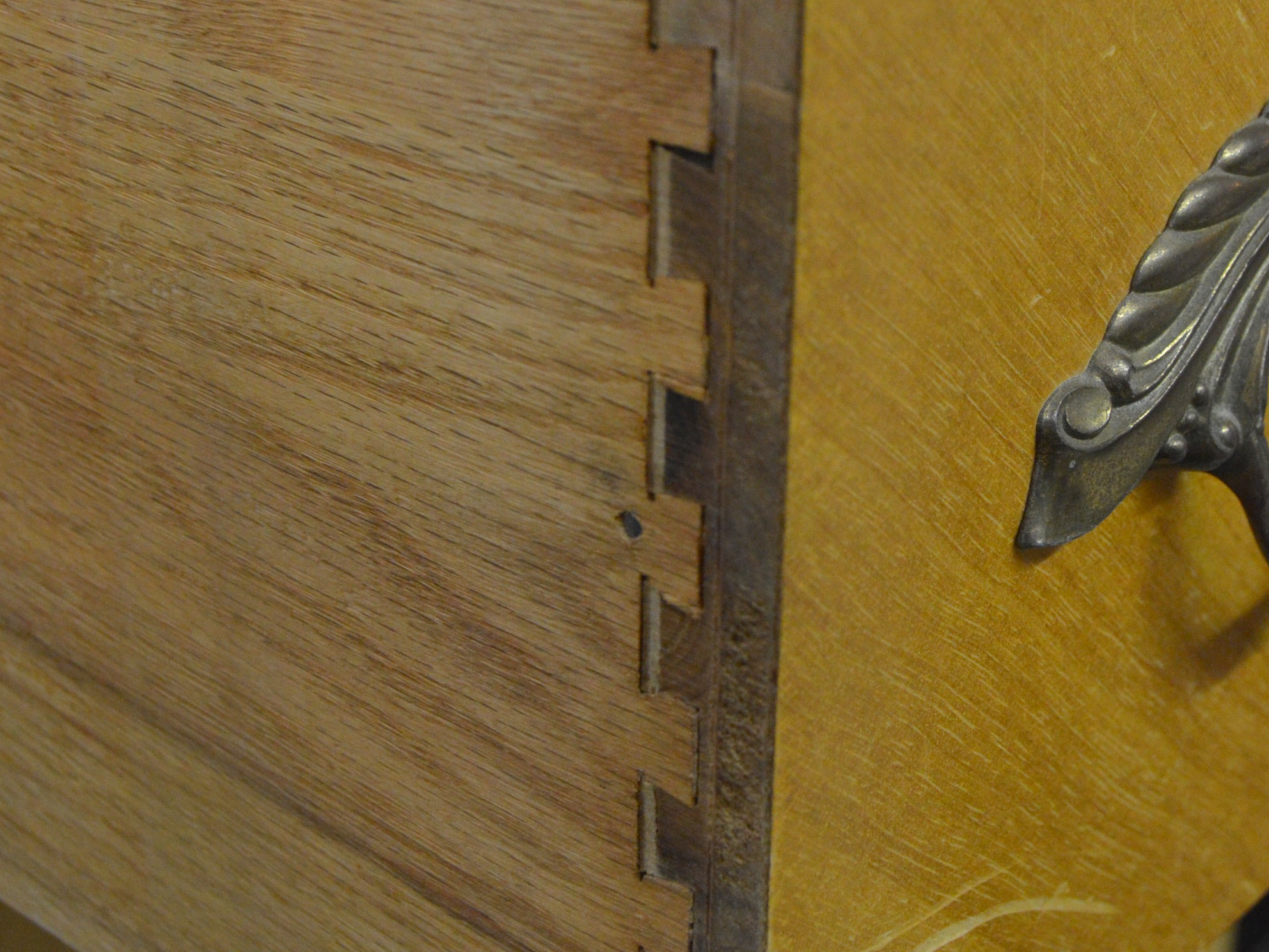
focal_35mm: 68
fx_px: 2483
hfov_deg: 28.7
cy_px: 394
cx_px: 634
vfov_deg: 21.7
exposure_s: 1/40
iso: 1600
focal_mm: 31
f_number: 6.3
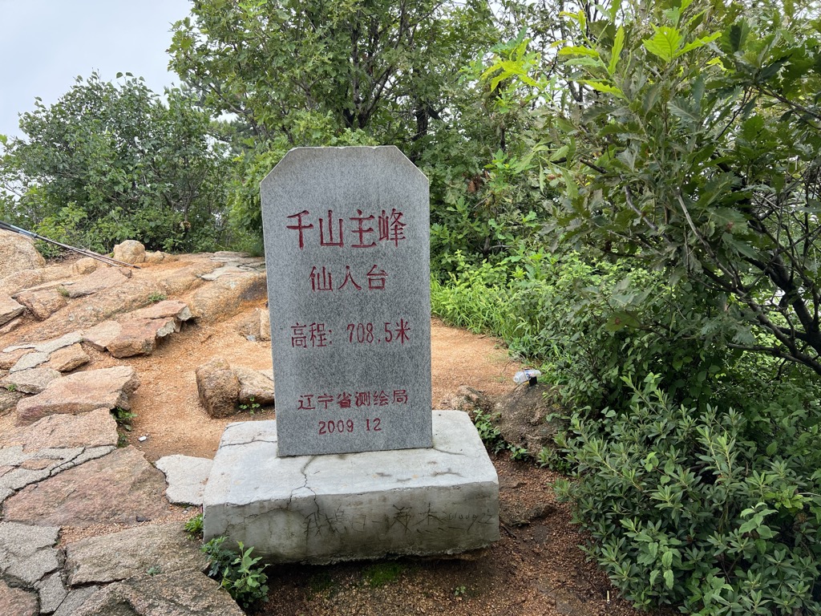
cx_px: 410
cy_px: 308
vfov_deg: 53.1
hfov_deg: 67.3
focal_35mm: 26
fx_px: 617
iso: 50
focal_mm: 5.7
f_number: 1.5
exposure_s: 1/909
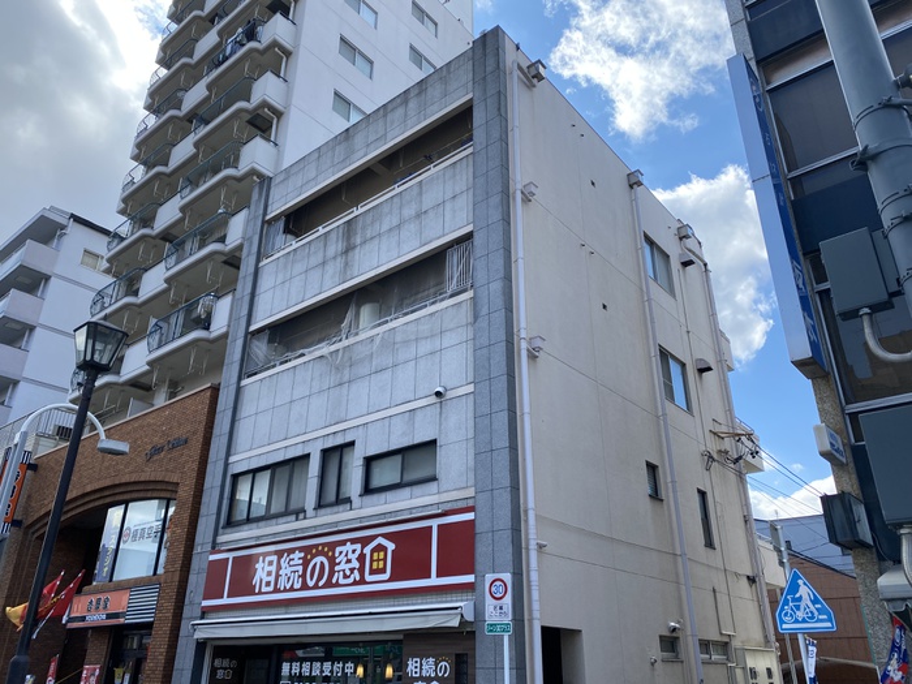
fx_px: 685
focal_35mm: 26
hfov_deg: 67.3
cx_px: 456
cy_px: 342
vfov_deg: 53.1
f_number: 1.8
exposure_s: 1/1007
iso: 32
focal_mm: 4.25
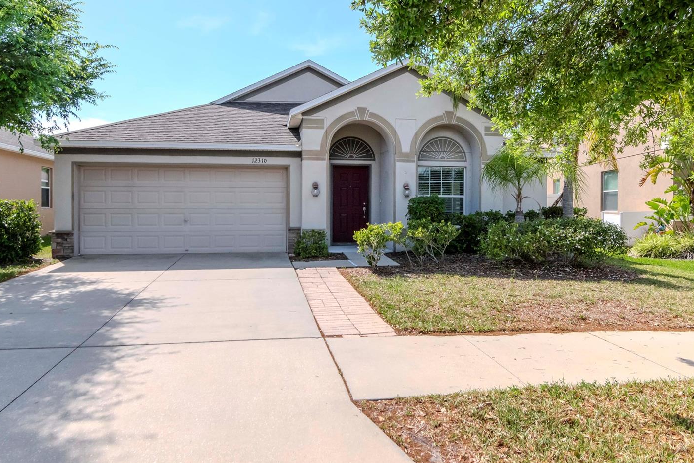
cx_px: 336
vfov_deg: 53.0
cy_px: 209
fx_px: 463
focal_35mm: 24
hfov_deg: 73.7
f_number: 13
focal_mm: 14
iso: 800
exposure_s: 1/800
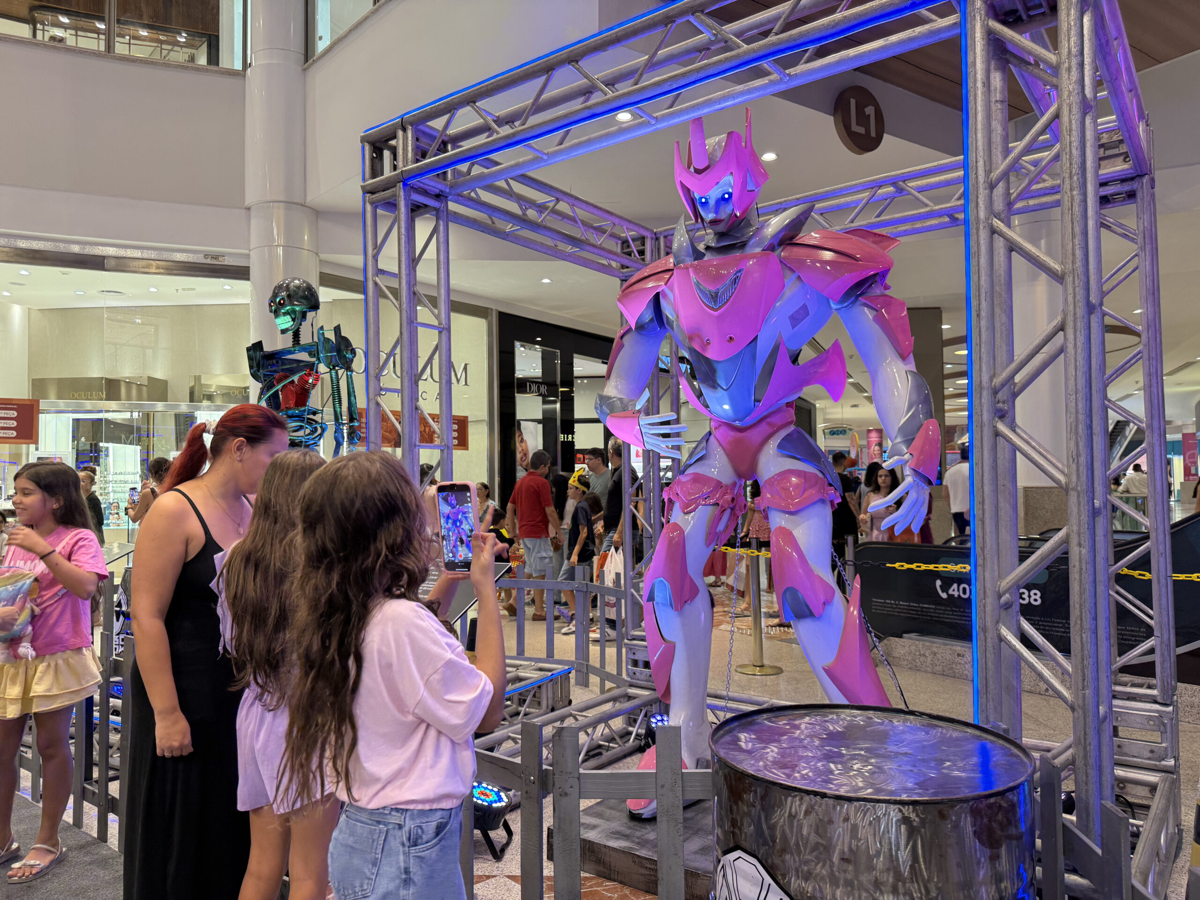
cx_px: 600
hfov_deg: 71.6
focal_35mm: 24
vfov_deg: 56.8
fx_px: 832
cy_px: 450
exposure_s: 1/60
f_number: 1.78
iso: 125
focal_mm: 6.76
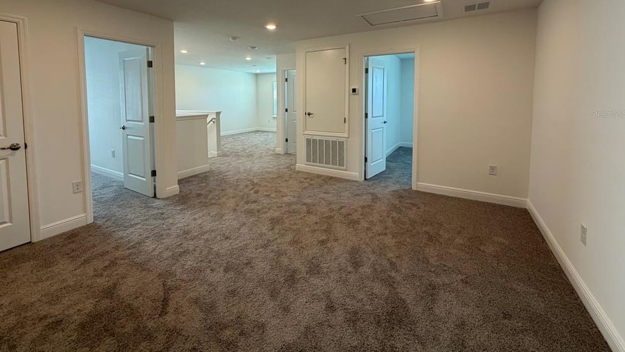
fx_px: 265
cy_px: 113
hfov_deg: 99.3
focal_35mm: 16
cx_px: 302
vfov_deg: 65.1
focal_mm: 2.22
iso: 250
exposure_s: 1/120
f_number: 2.2
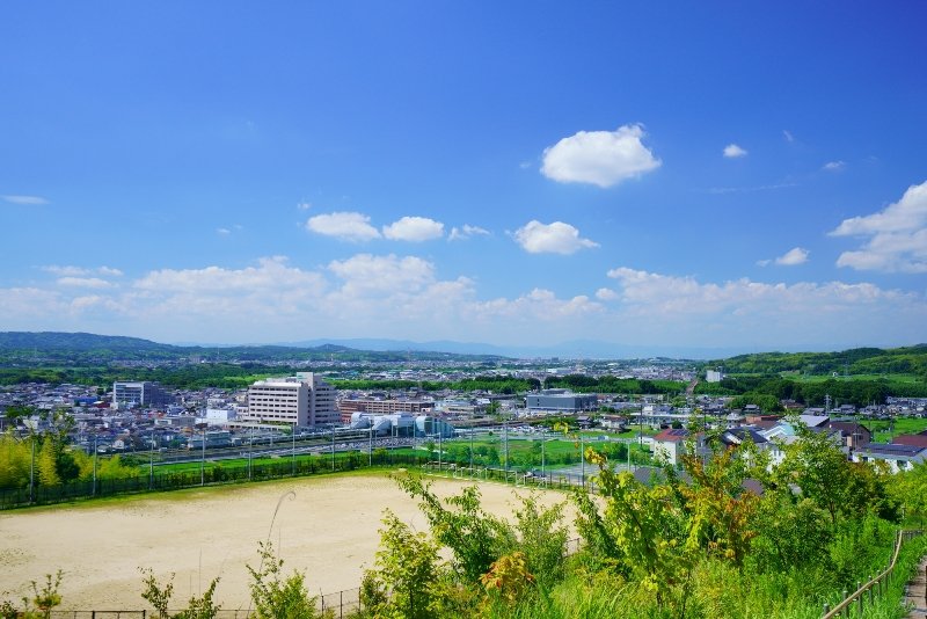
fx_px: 902
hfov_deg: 54.4
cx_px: 464
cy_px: 310
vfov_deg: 37.9
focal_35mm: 35
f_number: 8
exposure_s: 1/250
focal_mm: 35
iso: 200
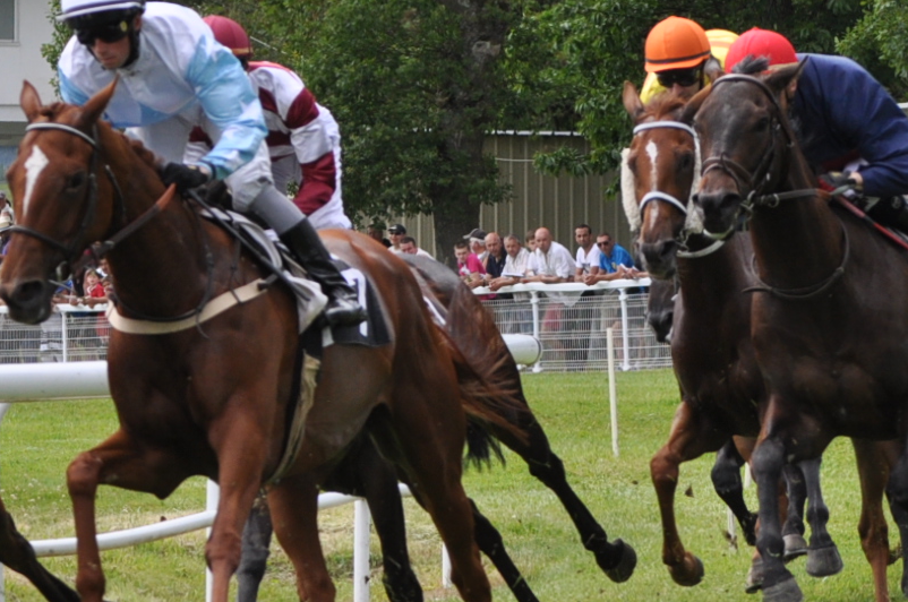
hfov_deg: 6.0
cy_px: 285
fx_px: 8688
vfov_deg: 4.0
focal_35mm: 345
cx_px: 11
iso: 400
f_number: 6.3
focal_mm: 86
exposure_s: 1/1600
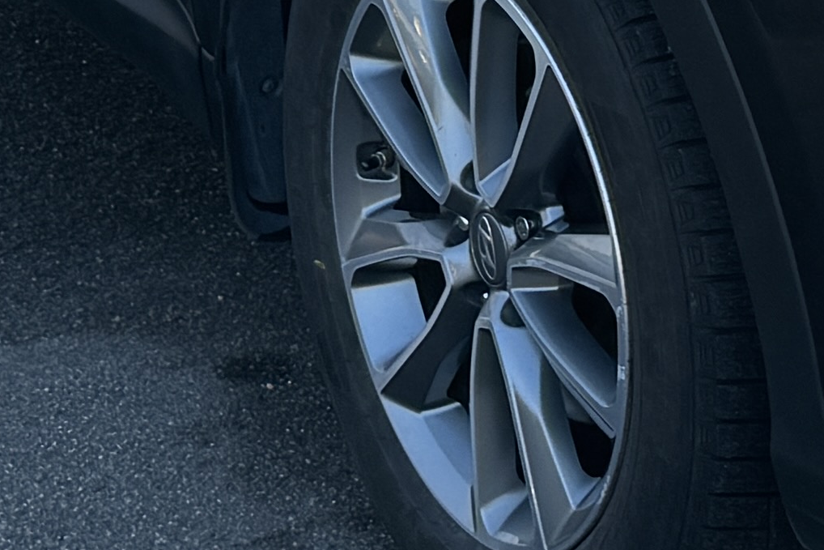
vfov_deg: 9.5
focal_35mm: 140
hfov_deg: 14.3
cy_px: -340
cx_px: 946
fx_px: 3205
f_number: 1.78
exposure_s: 1/1339
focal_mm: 6.76
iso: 80
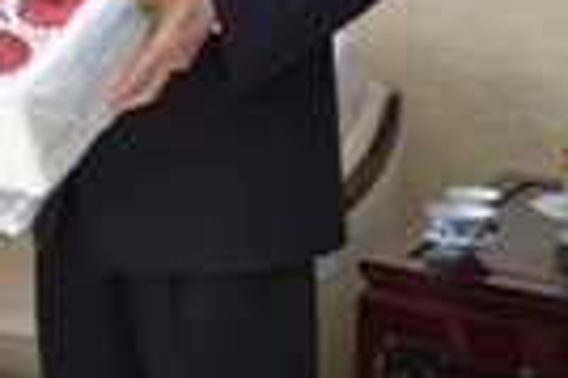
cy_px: -208
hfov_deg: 15.3
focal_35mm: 132
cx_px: 11
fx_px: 2080
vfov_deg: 10.0
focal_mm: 28
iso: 400
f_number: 5
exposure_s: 1/100
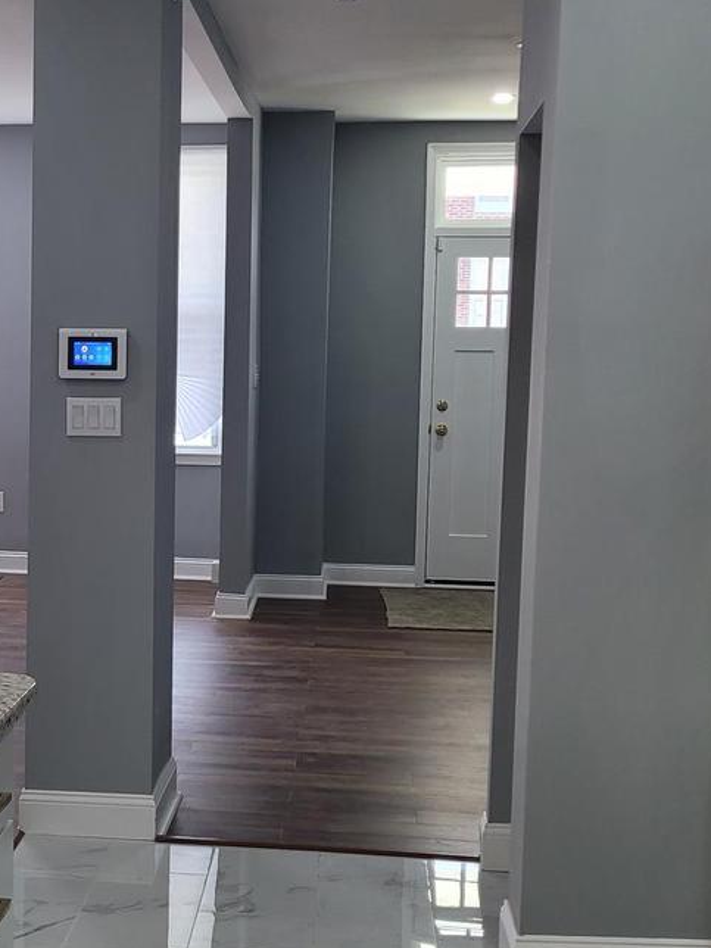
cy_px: 517
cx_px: 84
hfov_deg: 23.1
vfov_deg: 31.2
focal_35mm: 62
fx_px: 1698
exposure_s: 1/120
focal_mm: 5.4
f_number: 1.8
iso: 80
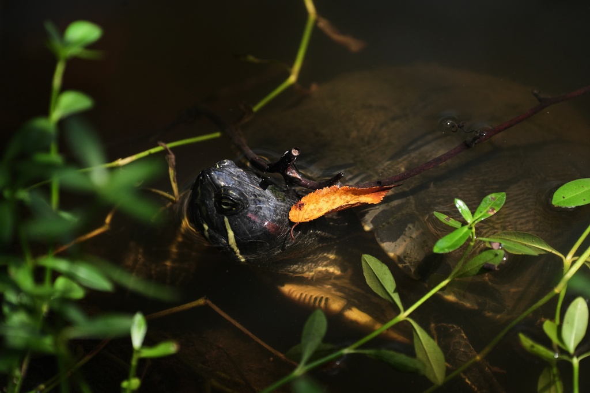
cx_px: 295
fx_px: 5114
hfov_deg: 6.6
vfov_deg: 4.4
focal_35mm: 312
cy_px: 196
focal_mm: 312
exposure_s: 1/500
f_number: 5.6
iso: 800
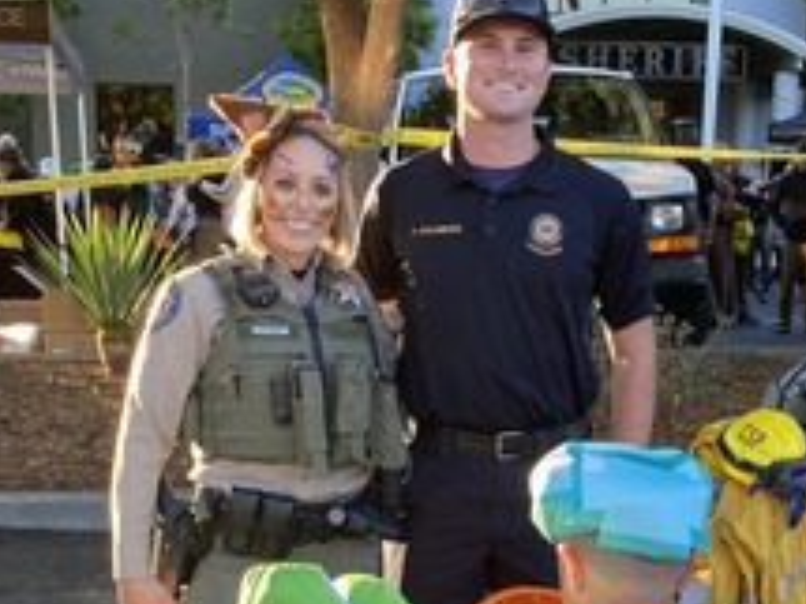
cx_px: 461
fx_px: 1606
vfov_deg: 20.6
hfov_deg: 28.1
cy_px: 595
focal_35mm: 69
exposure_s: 1/122
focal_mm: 4.25
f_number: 1.8
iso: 32
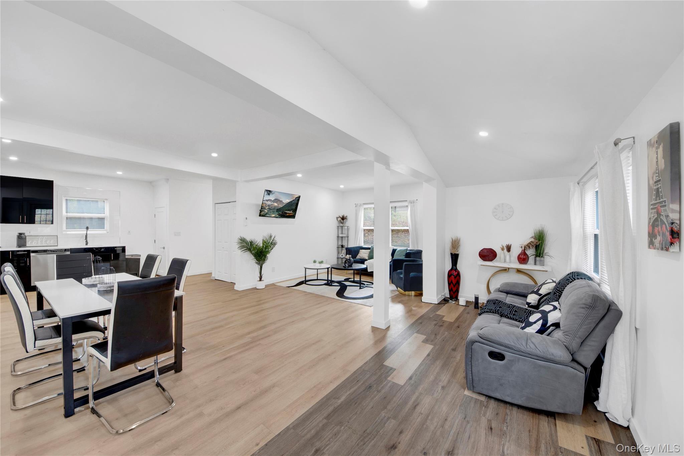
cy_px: 228
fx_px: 228
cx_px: 342
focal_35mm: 12
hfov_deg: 112.6
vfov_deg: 90.0
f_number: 8
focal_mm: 8
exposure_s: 1.3
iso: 100
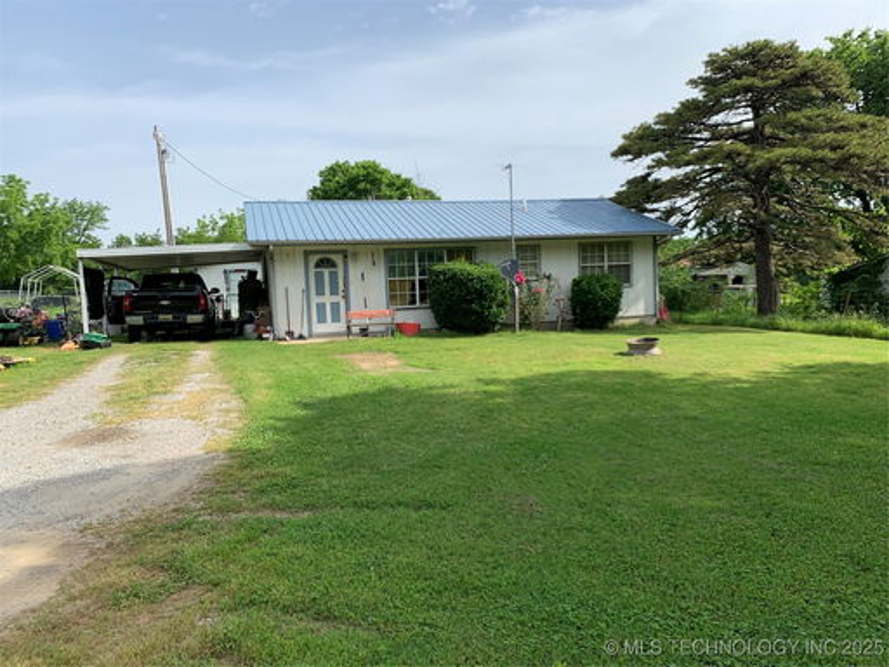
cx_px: 444
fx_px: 668
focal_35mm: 26
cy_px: 334
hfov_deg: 67.3
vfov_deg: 53.1
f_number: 1.8
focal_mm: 4.25
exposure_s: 1/1845
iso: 25
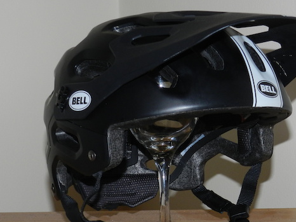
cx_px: 188
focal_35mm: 91
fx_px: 778
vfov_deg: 16.1
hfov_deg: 21.5
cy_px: 167
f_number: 4.4
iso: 200
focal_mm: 9.4
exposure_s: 1/30
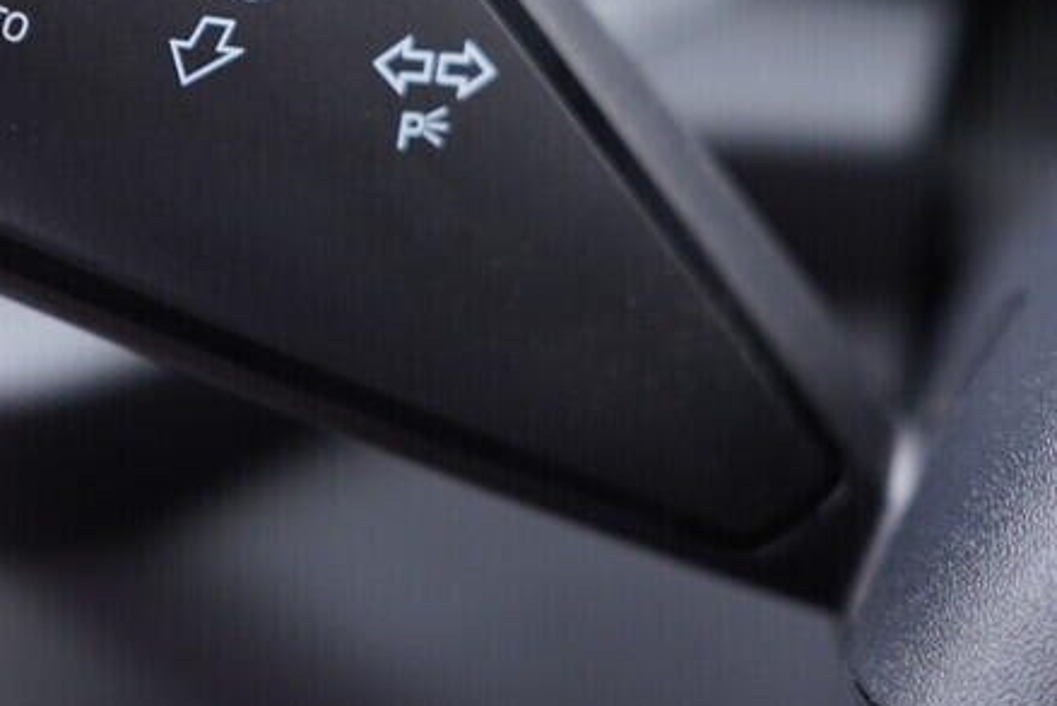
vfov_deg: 16.0
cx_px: 173
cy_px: 37
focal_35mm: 84
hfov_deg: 23.7
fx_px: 2467
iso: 400
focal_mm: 24
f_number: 2.8
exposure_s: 1/40
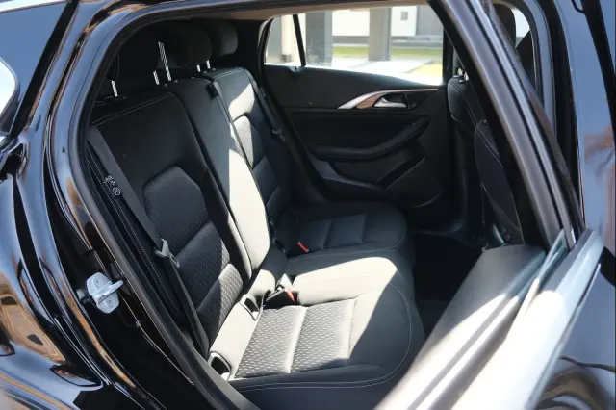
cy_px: 205
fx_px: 530
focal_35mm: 31
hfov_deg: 60.3
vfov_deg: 42.3
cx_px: 308
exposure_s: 1/110
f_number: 4
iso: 320
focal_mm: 20.5
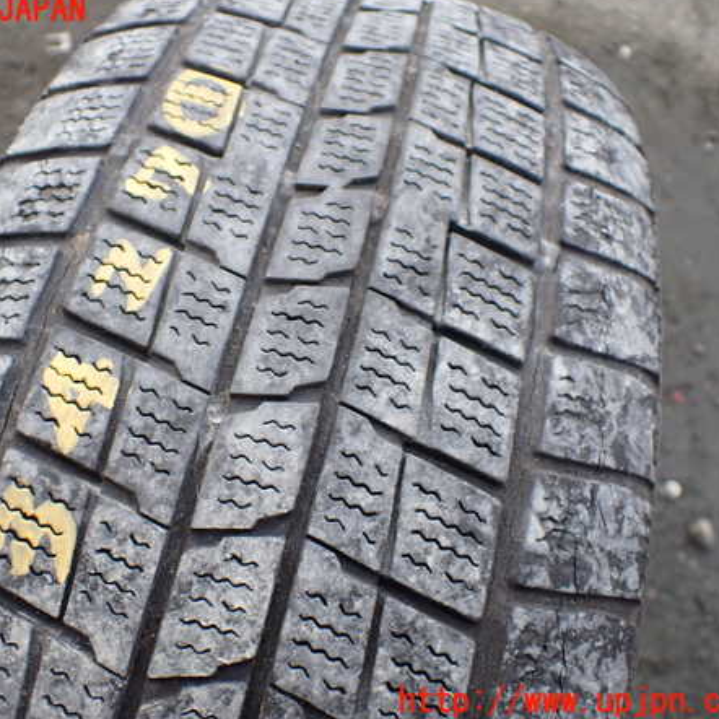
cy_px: 356
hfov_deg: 45.7
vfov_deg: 46.0
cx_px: 278
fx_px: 846
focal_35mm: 36
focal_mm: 5.4
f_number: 2.3
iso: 200
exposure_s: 1/125
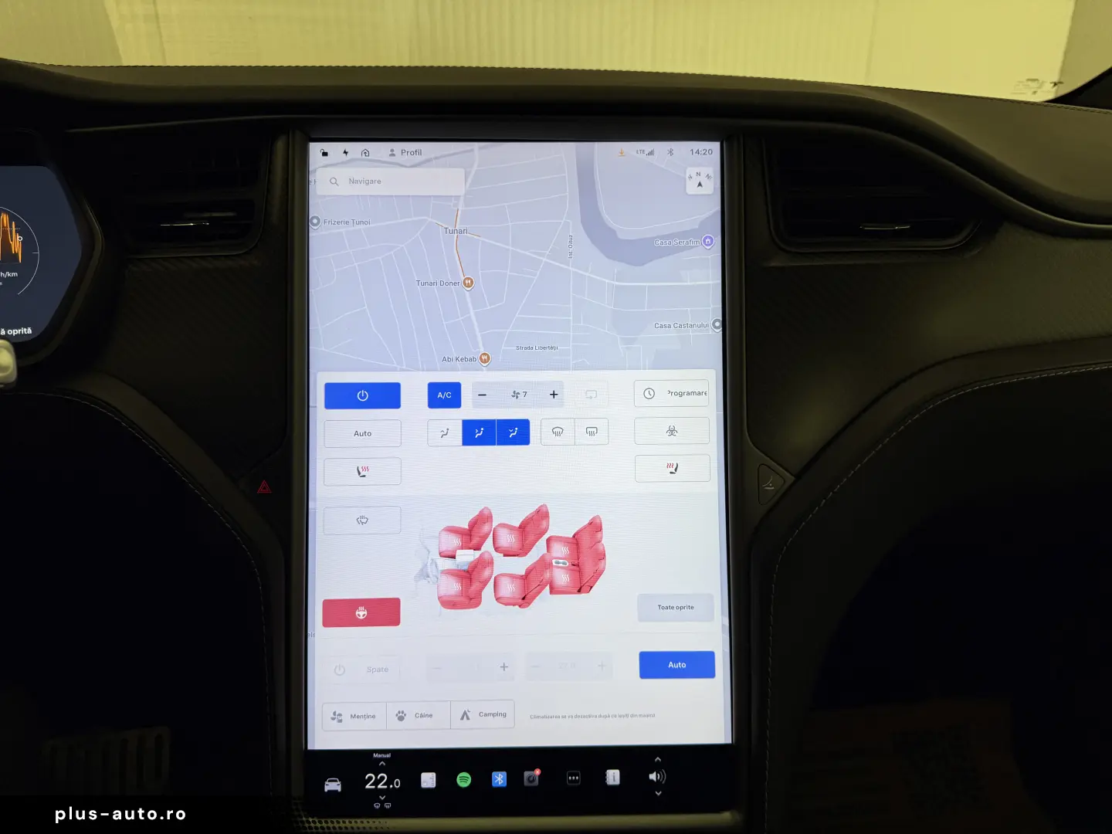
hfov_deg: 71.6
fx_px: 771
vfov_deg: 56.8
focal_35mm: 24
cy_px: 417
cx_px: 556
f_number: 1.78
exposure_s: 1/410
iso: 80
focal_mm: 6.76
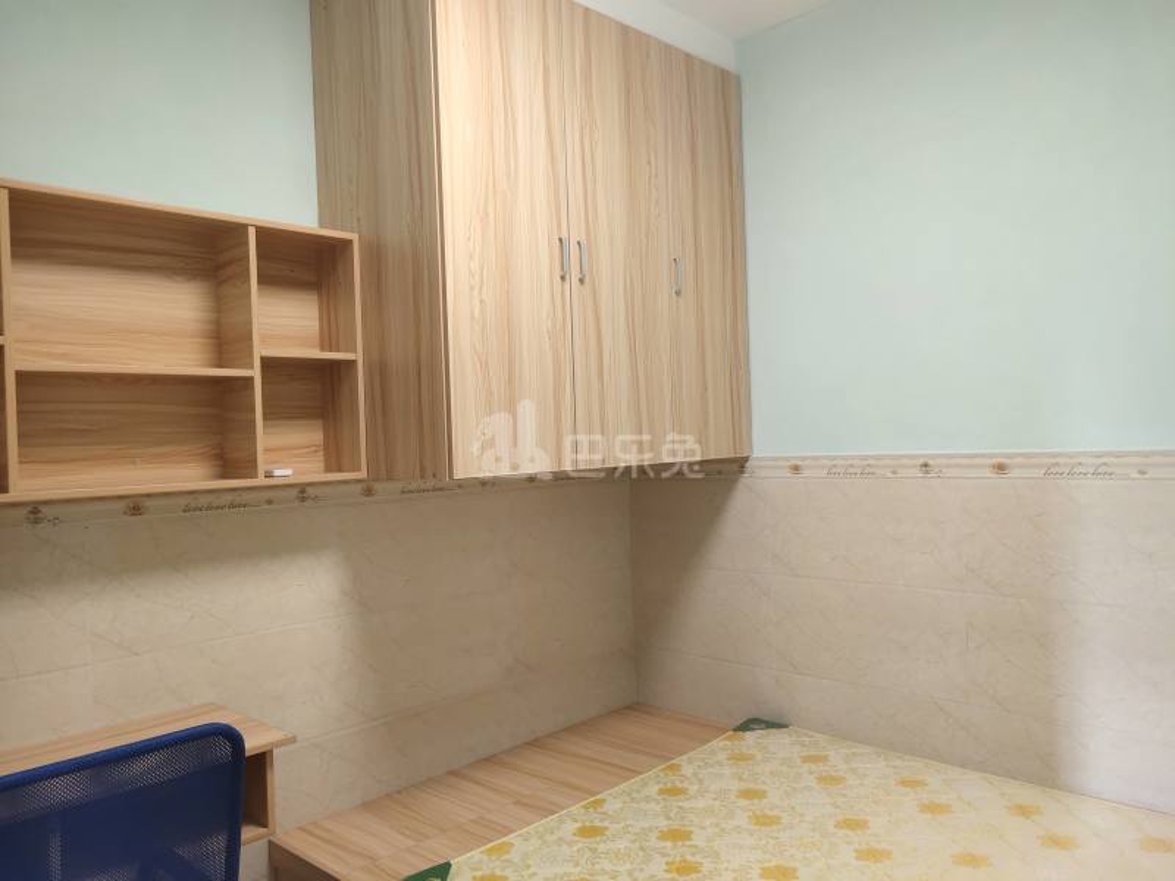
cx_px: 588
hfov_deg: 60.0
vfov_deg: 46.8
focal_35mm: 30
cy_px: 440
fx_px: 1018
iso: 164
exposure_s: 1/50
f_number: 1.79
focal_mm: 4.35
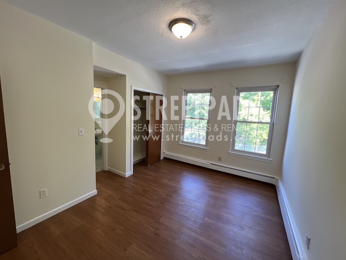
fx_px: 130
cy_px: 130
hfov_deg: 106.2
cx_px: 173
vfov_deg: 89.9
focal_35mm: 13
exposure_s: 1/120
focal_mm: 1.57
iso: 160
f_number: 1.8
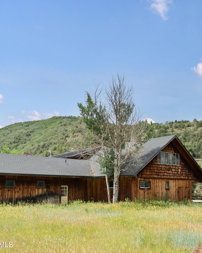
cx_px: 73
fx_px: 299
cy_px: 128
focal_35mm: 40
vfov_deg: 45.8
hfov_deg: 37.1
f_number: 7.1
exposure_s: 1/800
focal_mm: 28
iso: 500
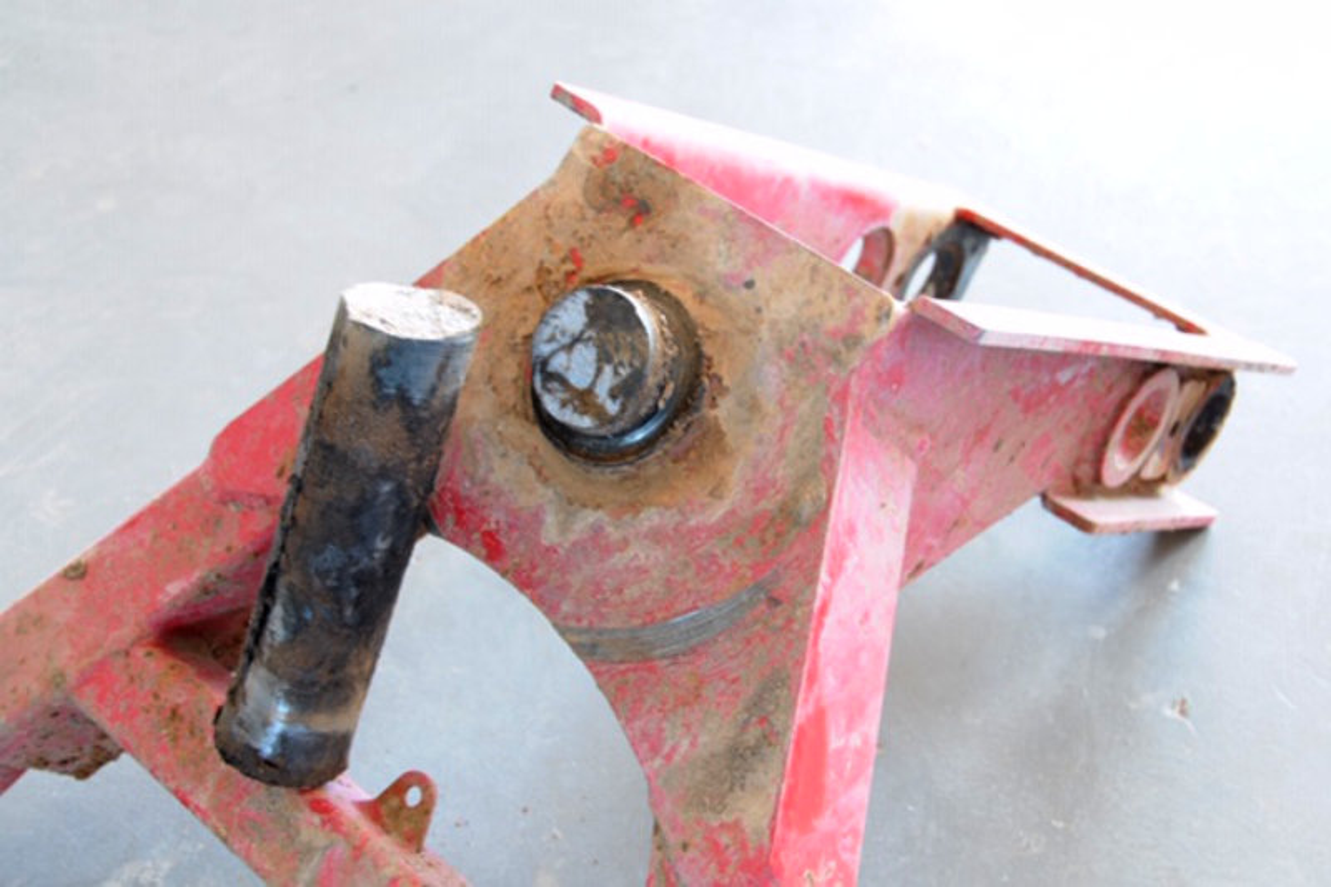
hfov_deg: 37.9
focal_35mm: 52
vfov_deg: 25.7
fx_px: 1941
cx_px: 666
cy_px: 444
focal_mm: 35
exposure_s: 1/6
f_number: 6.3
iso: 200
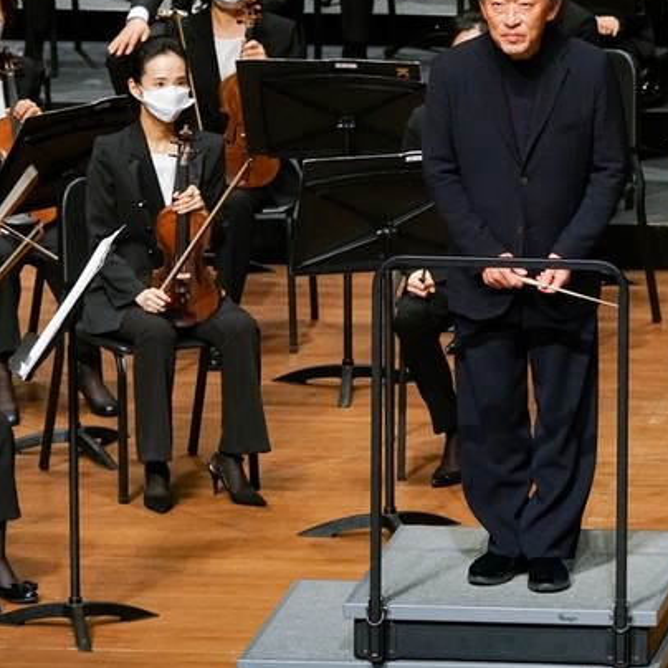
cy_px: 148
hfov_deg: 3.9
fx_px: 9825
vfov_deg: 3.9
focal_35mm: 450
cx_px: 501
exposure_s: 1/160
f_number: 7.1
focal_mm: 223
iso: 4000
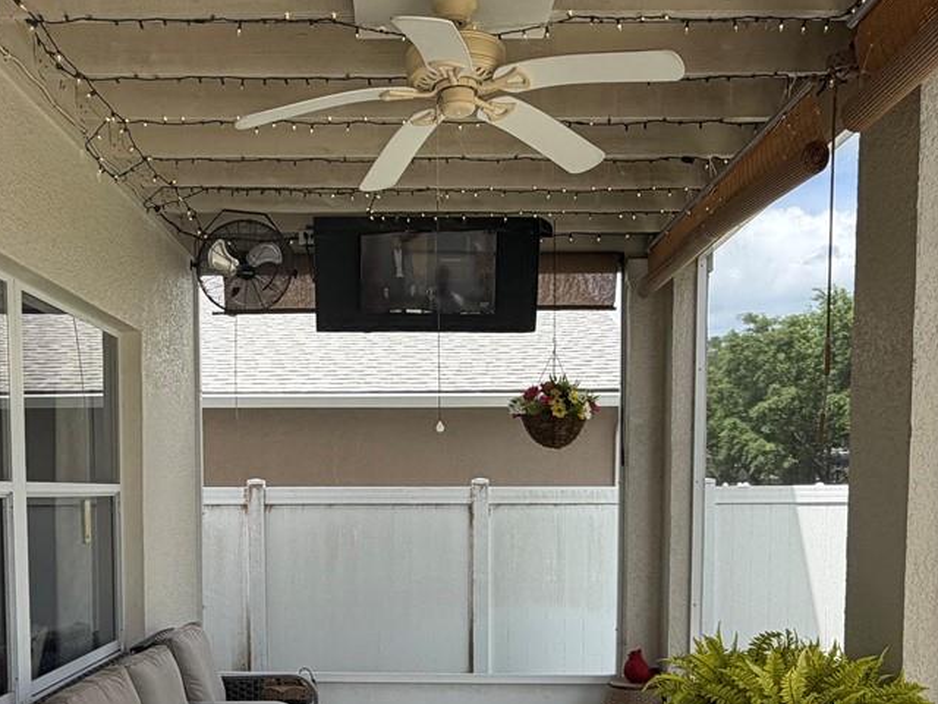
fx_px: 948
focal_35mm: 35
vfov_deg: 39.3
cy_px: 549
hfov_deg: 52.5
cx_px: 413
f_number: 2.2
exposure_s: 1/502
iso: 50
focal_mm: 2.22
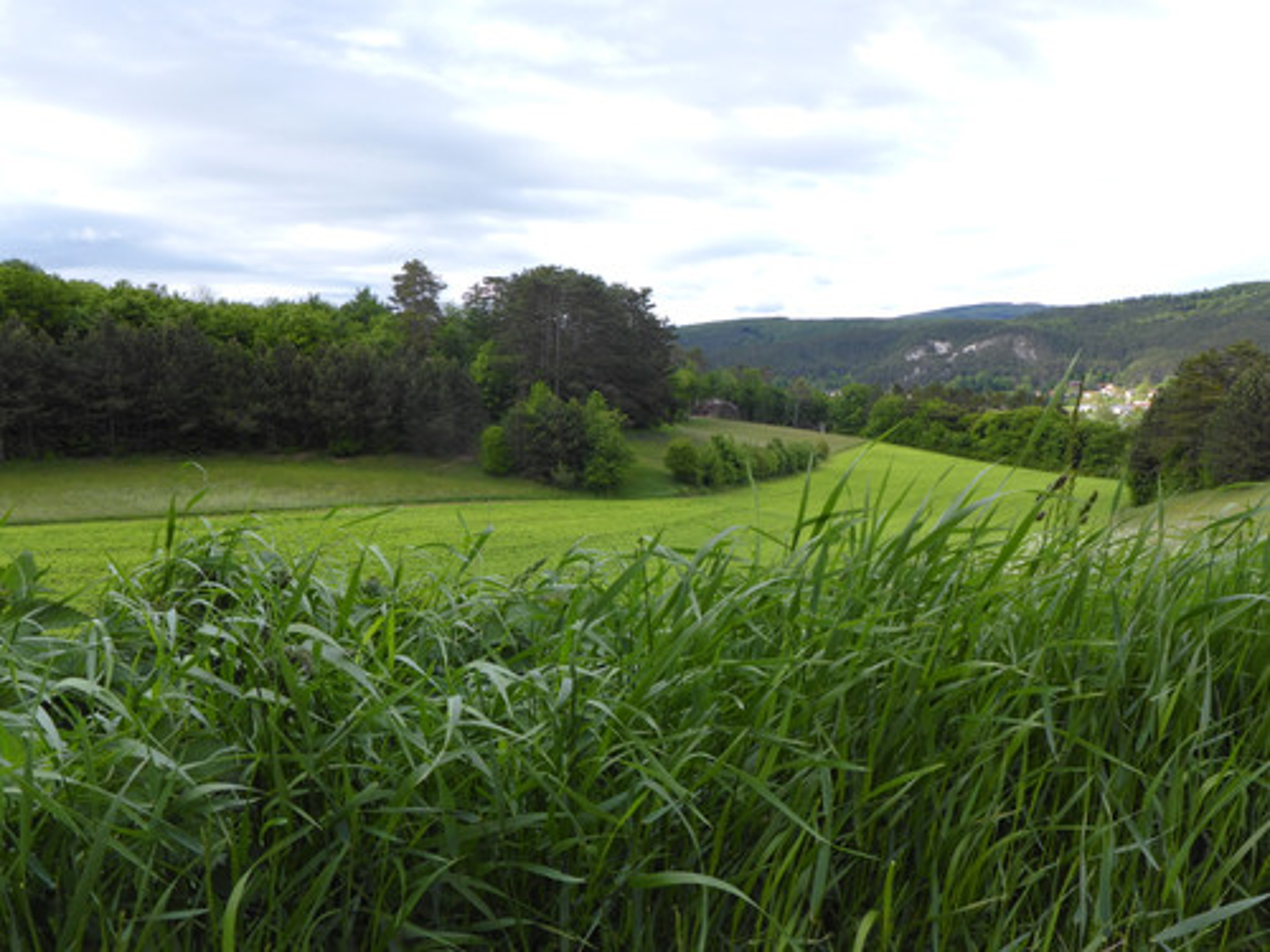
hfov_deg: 63.4
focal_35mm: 28
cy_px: 476
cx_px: 635
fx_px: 1027
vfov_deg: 49.7
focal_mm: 4.9
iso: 80
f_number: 3.3
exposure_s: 1/200
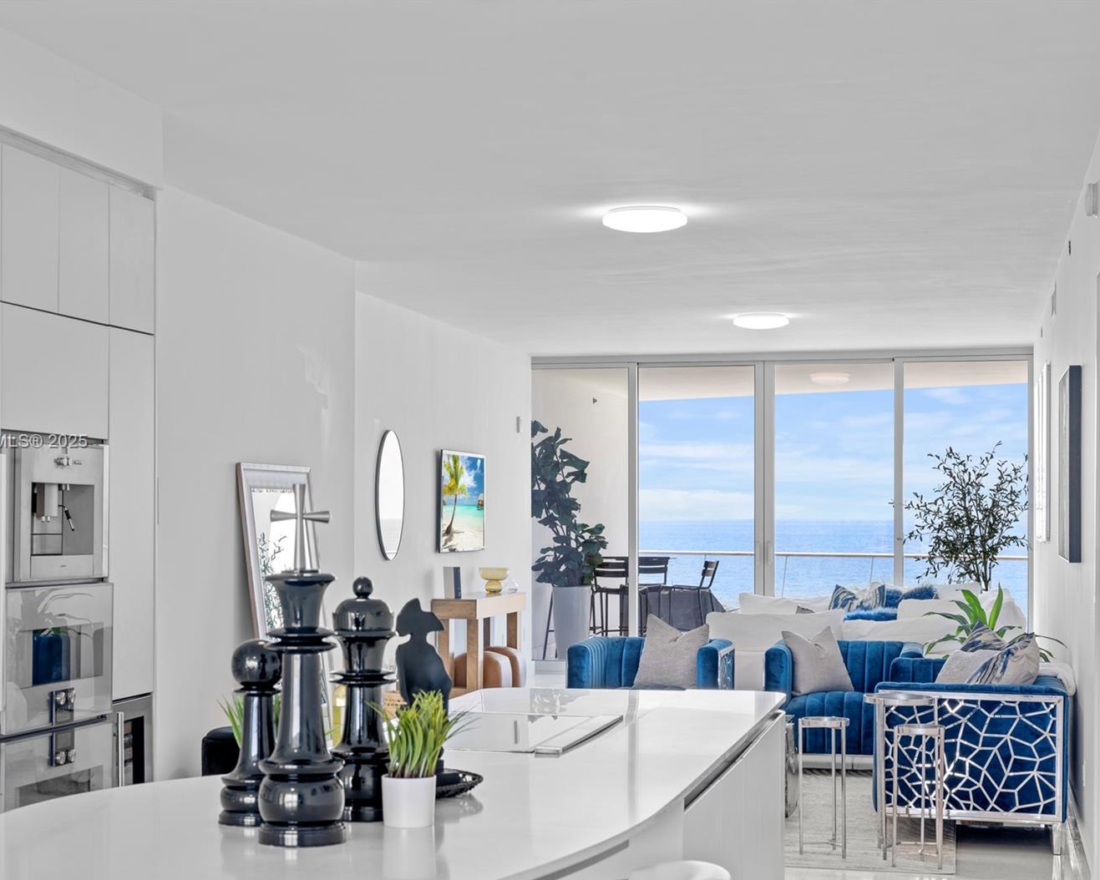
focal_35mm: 57
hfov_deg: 33.0
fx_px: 1856
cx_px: 489
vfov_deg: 26.7
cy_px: 443
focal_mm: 50
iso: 64
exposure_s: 1/8
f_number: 8
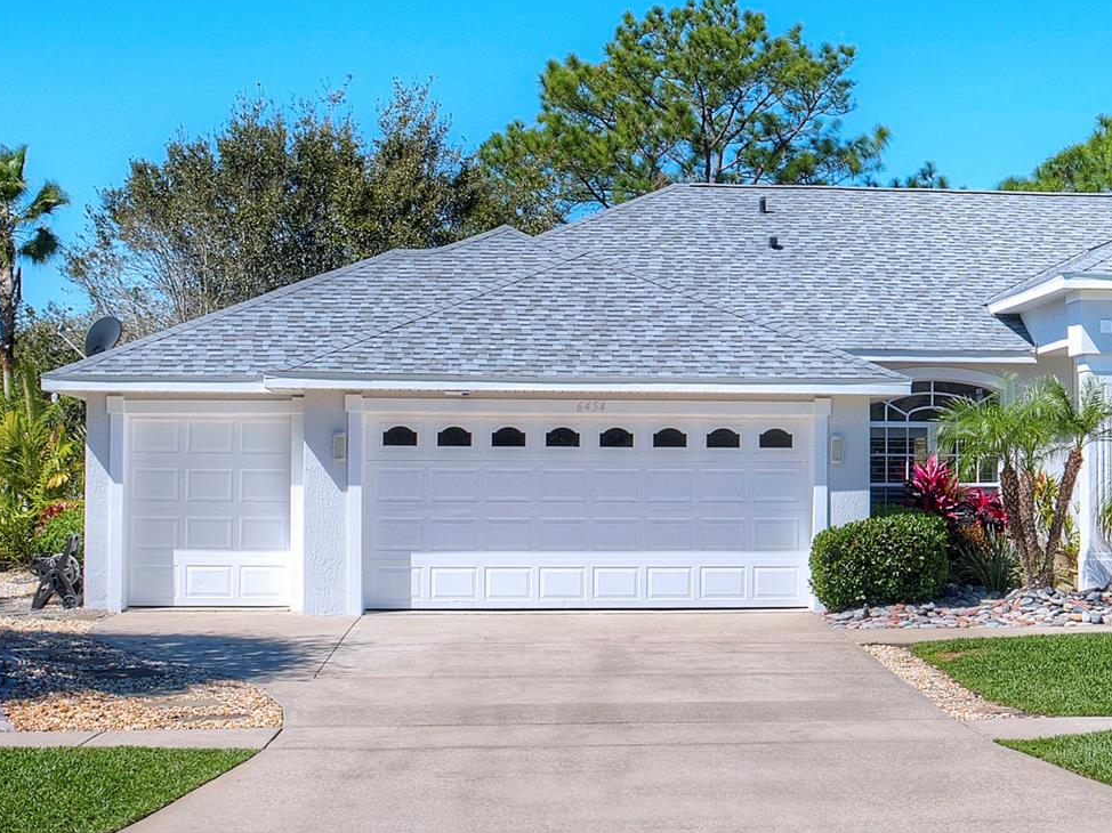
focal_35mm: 69
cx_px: 881
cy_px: 387
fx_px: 2216
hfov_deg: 27.6
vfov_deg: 21.3
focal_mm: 21
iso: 200
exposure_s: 1/640
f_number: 9
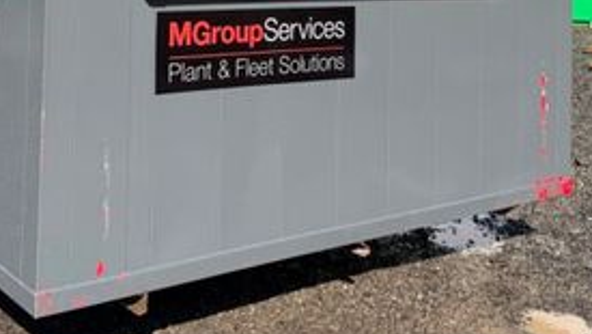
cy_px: -84
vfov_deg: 19.7
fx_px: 895
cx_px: 157
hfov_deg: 35.9
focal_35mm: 57
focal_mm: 6.76
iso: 100
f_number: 1.78
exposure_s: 1/5319
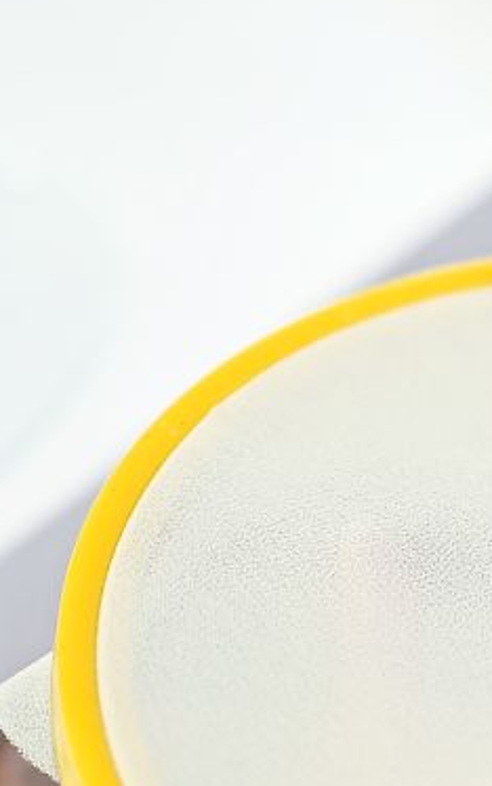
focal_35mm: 257
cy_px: 704
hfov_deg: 5.0
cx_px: 948
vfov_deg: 8.1
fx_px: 5509
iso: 1000
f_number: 2.8
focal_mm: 76
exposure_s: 1/200
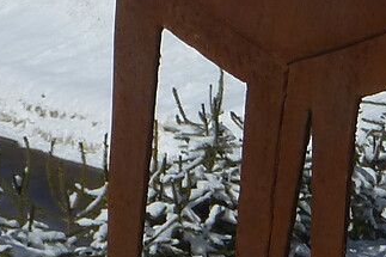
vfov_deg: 4.1
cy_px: 398
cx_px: 78
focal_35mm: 334
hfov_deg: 6.2
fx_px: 3579
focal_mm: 9.7
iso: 100
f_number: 4.6
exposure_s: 1/2000
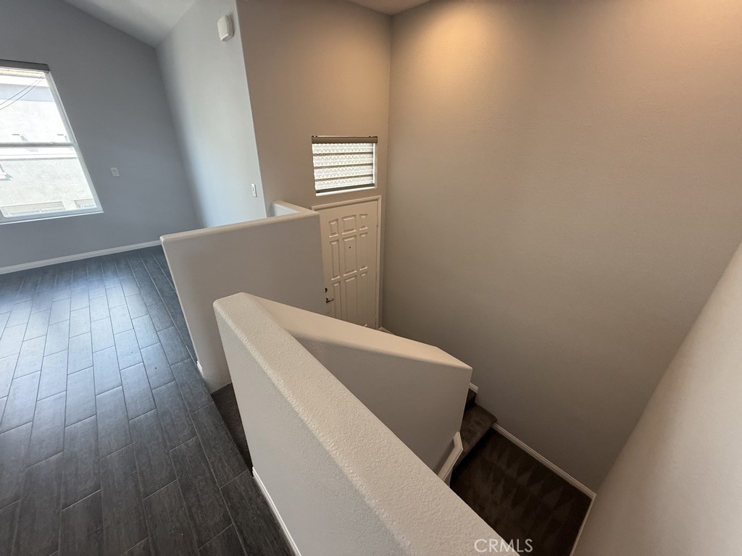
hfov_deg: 102.1
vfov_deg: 85.7
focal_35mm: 14
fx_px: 300
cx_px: 371
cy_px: 278
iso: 320
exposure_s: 1/120
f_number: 2.2
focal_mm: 2.22
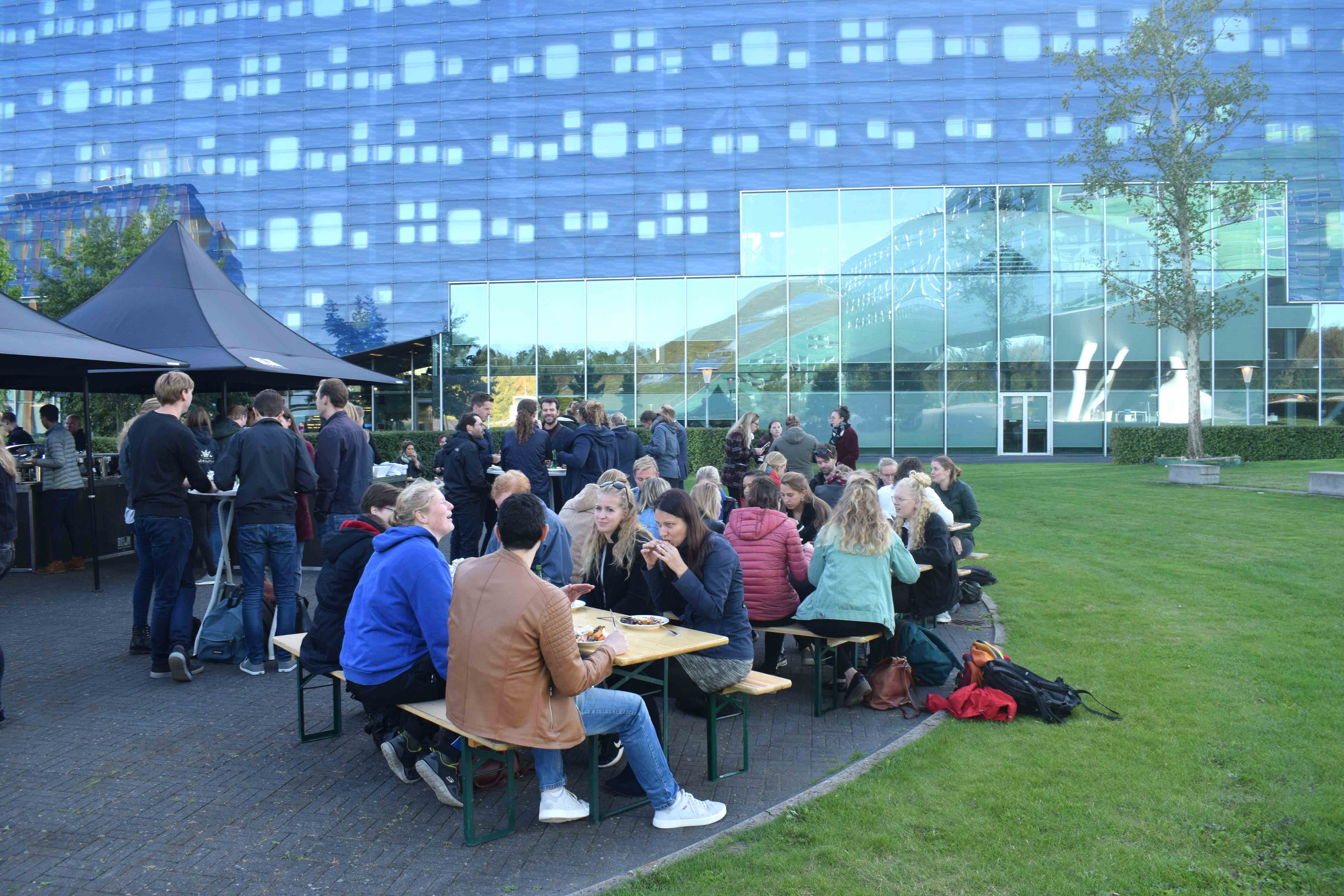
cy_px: 448
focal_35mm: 28
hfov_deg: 65.5
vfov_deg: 46.4
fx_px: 1045
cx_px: 675
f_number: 6.3
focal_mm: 18
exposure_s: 1/160
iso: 400
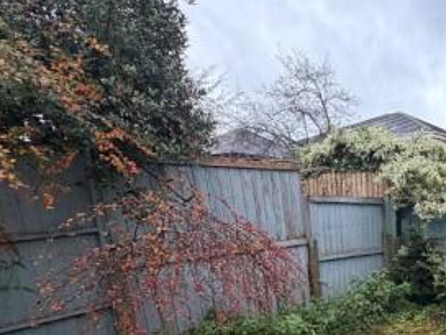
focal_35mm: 30
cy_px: 275
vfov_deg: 44.2
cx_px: 444
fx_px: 387
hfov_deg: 49.3
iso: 320
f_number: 2.2
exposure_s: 1/63
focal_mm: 2.22
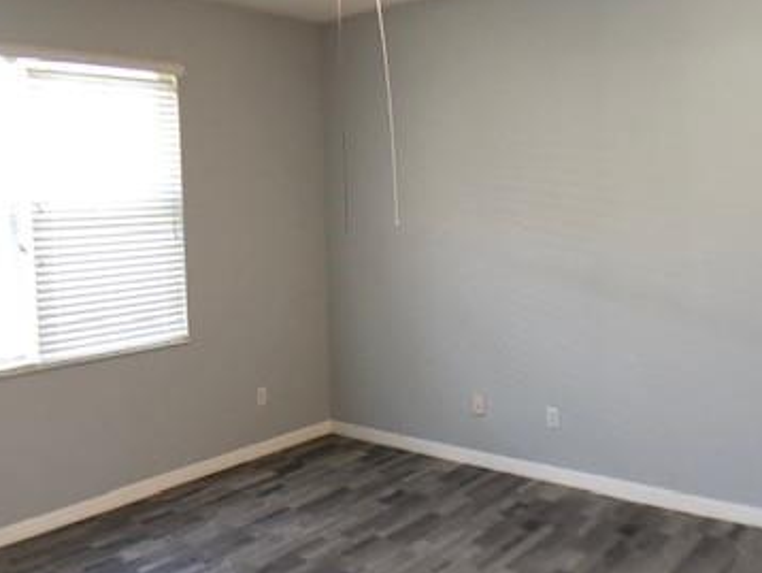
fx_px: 1101
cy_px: 320
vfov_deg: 29.1
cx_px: 358
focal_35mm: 50
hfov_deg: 38.1
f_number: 1.8
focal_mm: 3.99
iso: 40
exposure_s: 1/17
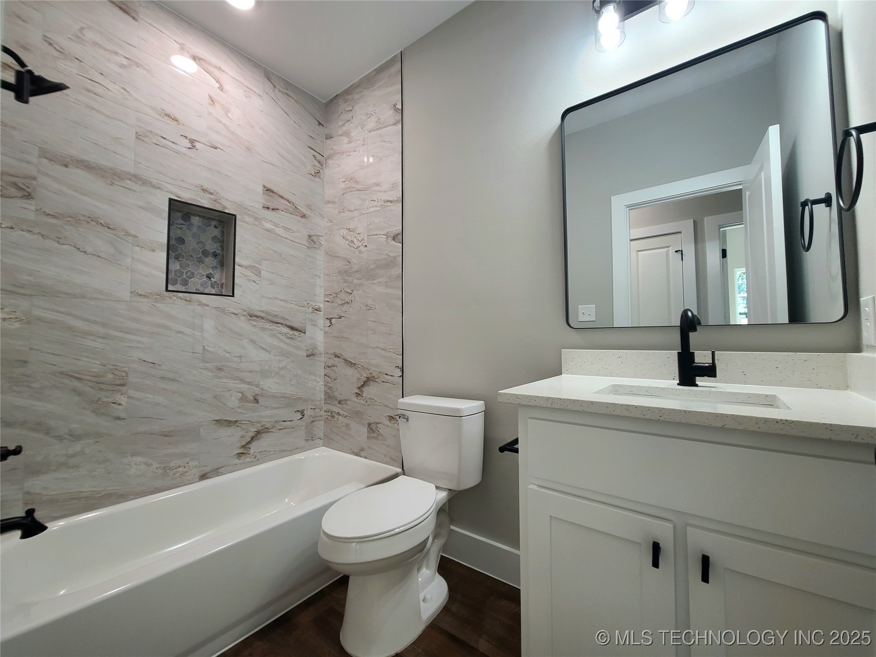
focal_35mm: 13
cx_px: 438
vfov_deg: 89.9
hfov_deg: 106.2
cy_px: 328
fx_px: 329
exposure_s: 1/60.2
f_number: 2.2
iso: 100
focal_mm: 2.2
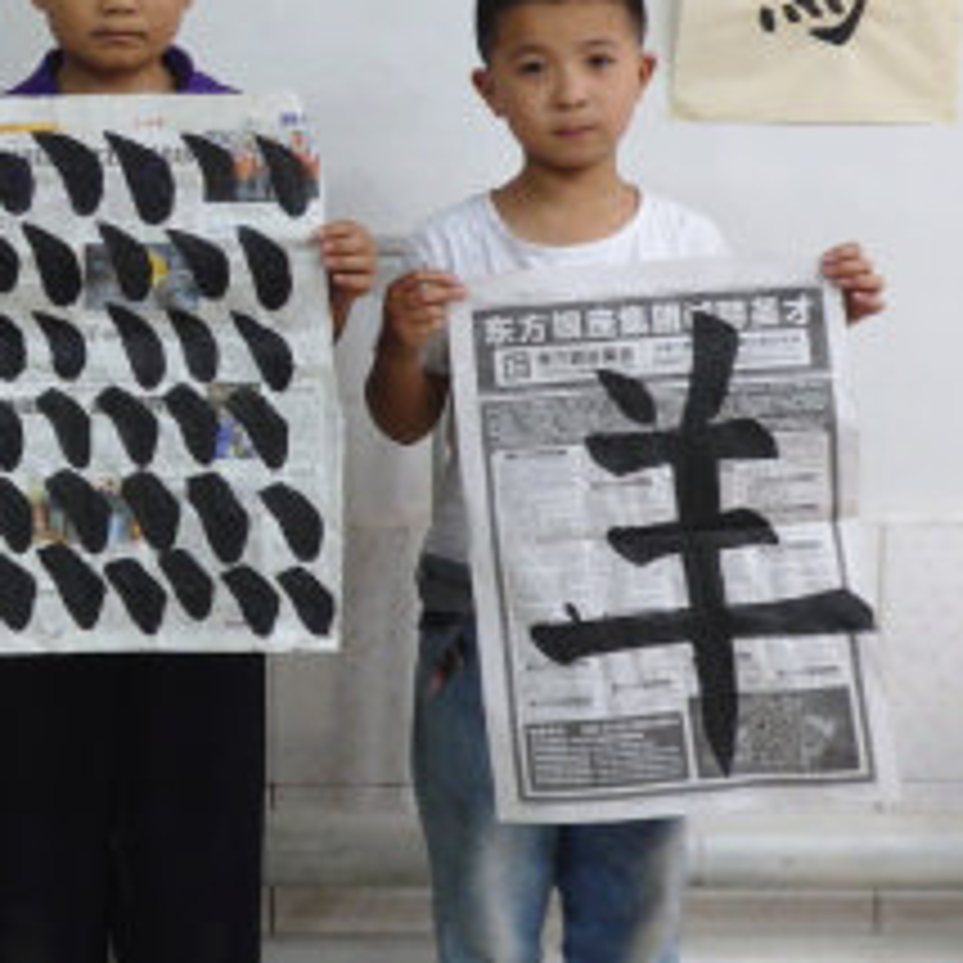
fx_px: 2361
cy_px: 236
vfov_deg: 22.8
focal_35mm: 75
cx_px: -18
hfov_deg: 22.1
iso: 640
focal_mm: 6.6
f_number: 3.6
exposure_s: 1/60
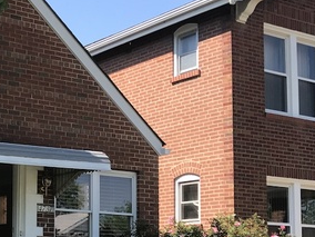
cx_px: -8
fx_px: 719
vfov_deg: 18.3
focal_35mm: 79
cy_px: 219
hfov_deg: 23.6
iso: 20
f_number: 1.8
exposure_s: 1/791
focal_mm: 3.99
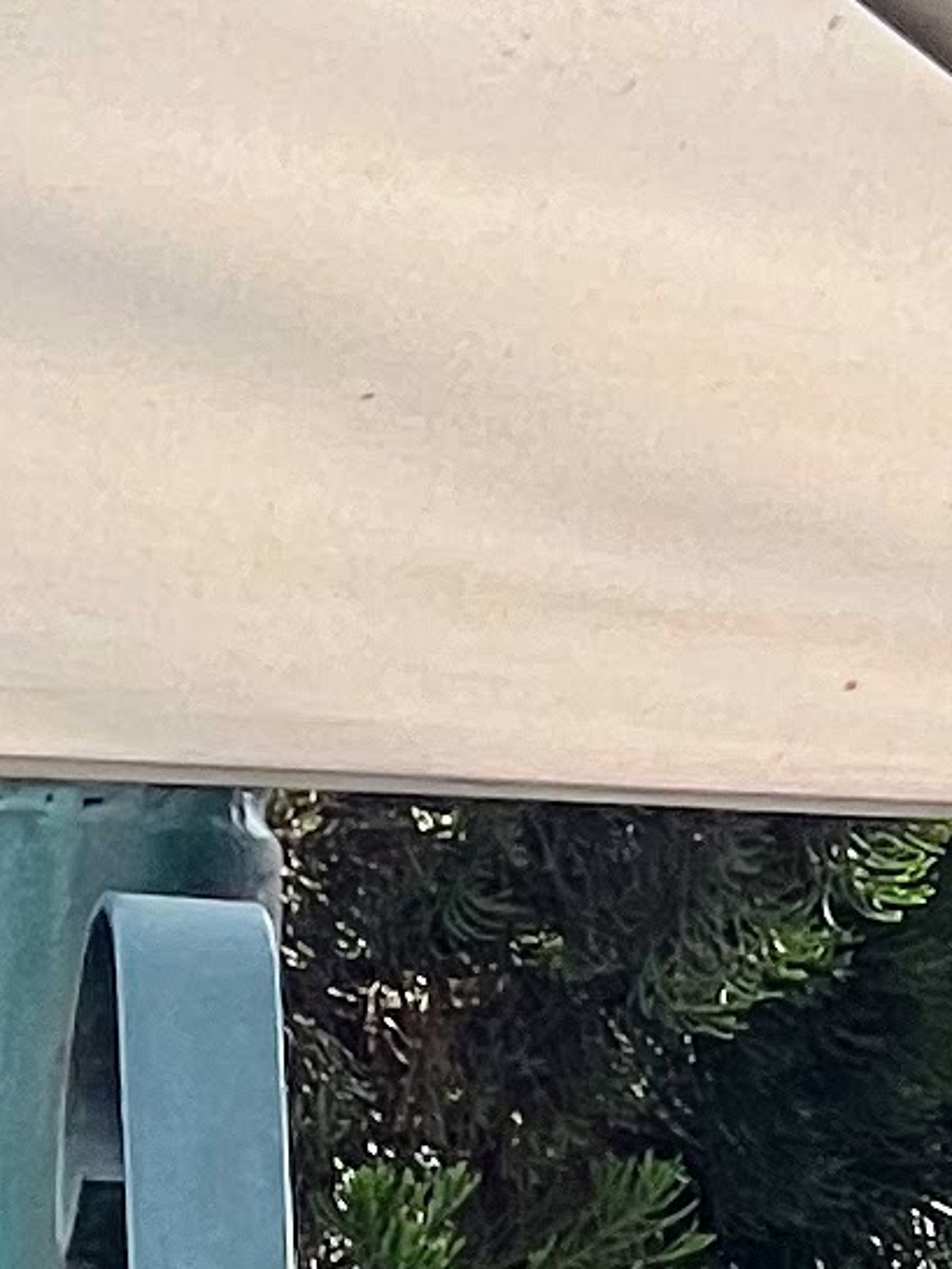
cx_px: -1664
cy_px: 2927
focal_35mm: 570
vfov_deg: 3.4
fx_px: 20893
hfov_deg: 2.6
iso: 32
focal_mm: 9
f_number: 2.8
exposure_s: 1/174
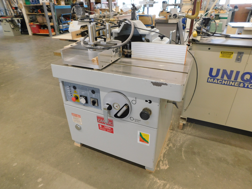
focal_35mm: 23
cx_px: 126
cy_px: 94
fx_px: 167
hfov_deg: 73.9
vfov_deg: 58.9
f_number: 3
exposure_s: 1/30
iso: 160
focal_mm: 4
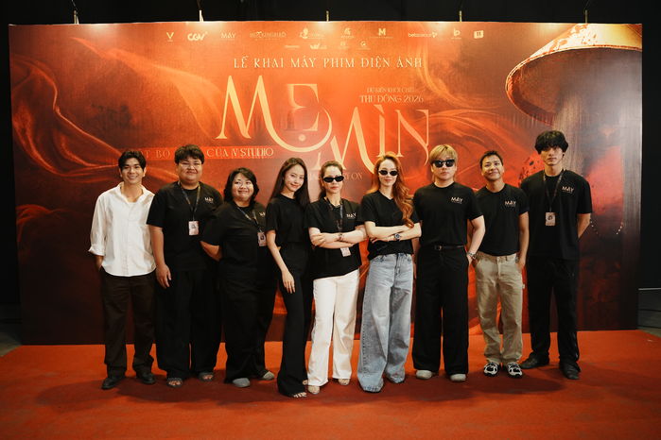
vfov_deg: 46.4
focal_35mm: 28
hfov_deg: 65.5
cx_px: 330
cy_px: 220
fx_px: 514
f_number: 3.2
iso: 1250
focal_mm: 28
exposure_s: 1/200
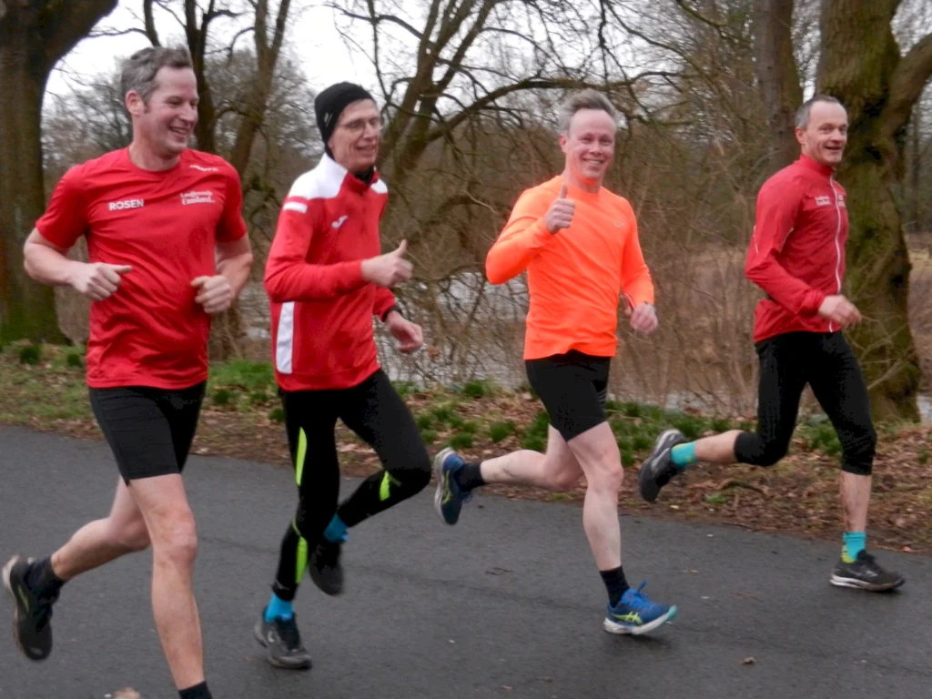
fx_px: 1831
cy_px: 350
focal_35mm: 68
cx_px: 466
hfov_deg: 28.6
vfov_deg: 21.6
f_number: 4.6
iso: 800
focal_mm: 12.3
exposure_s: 1/200
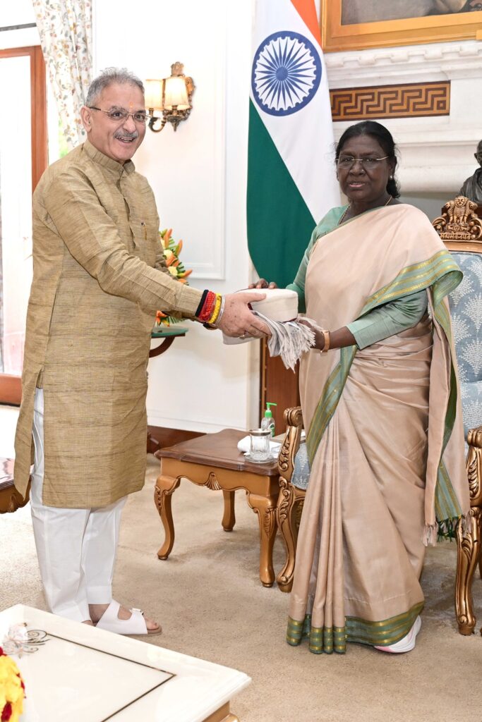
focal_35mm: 30
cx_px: 241
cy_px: 361
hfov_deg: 44.3
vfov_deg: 62.8
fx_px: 592
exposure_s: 1/160
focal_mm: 29.5
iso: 1250
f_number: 4
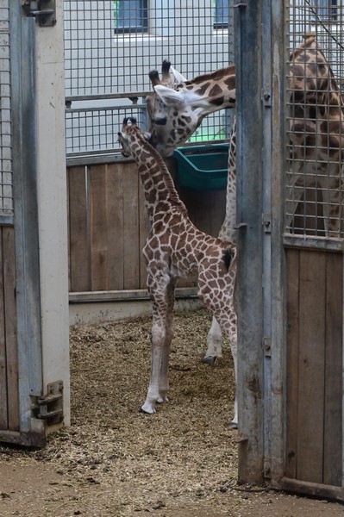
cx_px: 172
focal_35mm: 140
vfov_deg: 14.7
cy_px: 258
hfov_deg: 9.8
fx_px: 2010
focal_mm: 140
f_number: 5.6
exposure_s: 1/100
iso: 4000
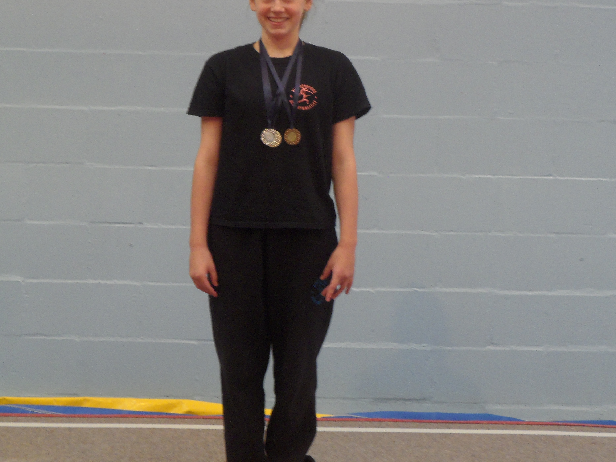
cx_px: 276
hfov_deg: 22.7
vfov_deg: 17.2
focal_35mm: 86
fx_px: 1531
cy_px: 179
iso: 200
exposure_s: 1/20
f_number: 5.6
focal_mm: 11.2
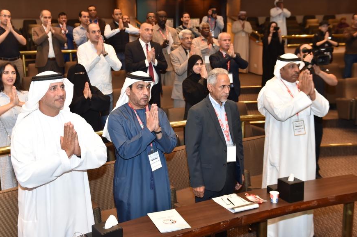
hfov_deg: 48.4
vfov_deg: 33.3
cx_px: 156
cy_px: 103
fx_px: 396
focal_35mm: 40
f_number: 4
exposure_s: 1/80
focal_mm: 34
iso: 1000
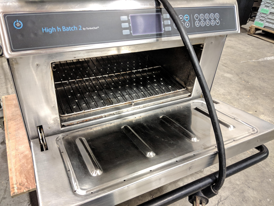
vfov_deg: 51.4
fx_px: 214
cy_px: 103
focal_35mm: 27
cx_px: 137
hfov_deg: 65.3
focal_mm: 4.44
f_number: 1.8
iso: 376
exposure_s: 1/40.1
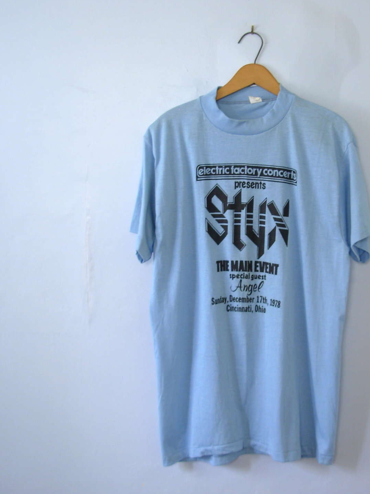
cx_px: 248
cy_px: 246
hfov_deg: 28.4
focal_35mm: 51
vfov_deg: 37.5
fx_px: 727
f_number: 2.9
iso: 50
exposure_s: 1/25.4
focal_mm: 6.3
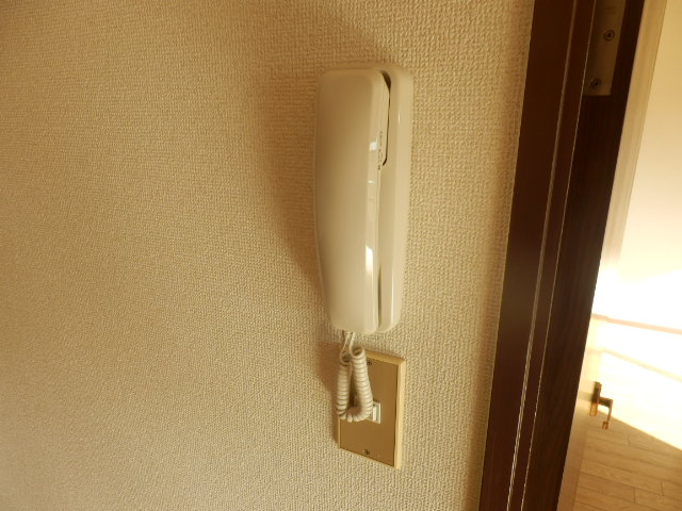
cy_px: 256
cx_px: 341
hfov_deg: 71.6
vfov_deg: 56.8
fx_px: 473
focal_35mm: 24
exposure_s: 1/100
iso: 80
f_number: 3
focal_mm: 4.2
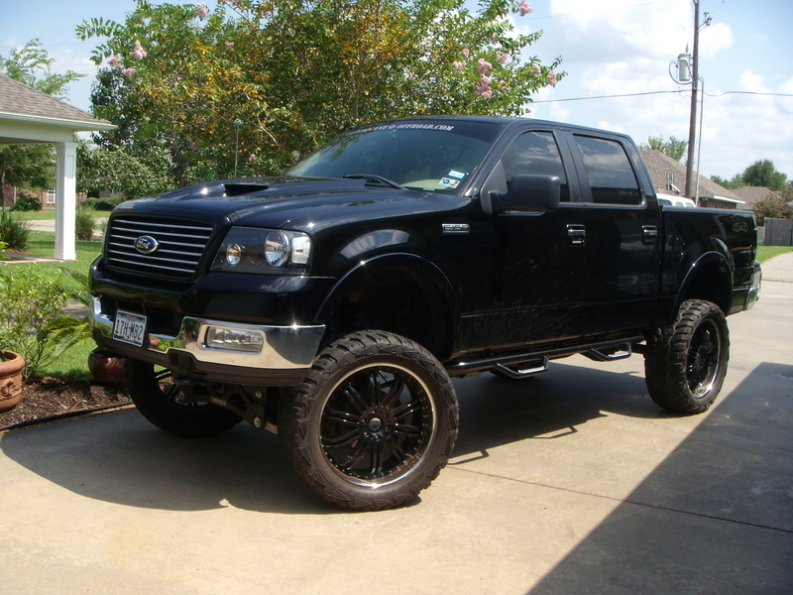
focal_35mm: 38
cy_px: 298
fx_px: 871
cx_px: 396
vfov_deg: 37.7
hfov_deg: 49.0
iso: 64
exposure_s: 1/263
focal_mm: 6.4
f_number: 5.7
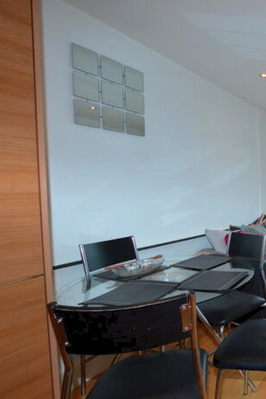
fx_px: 255
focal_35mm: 23
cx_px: 304
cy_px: 201
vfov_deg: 76.1
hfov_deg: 41.6
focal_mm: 10
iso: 400
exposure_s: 1/100
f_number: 5
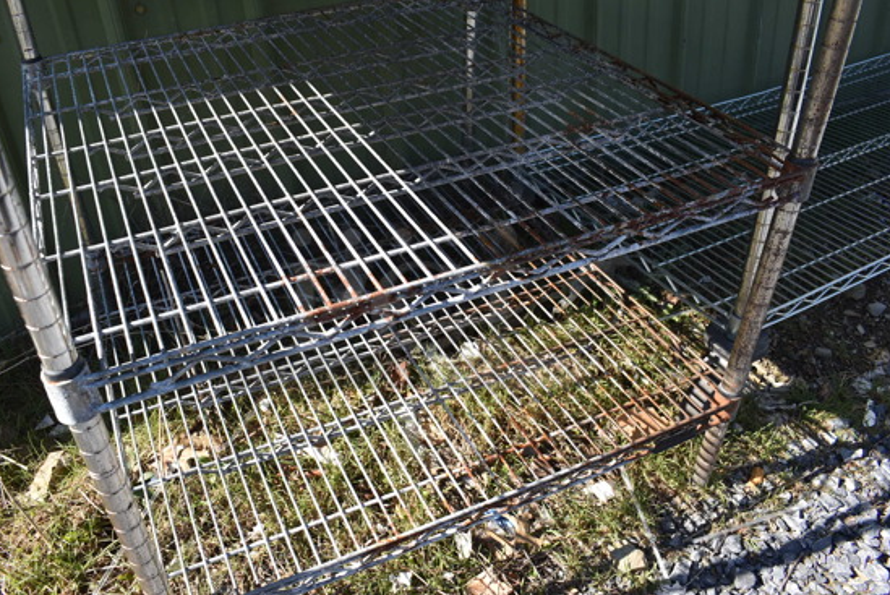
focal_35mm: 30
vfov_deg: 43.7
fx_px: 742
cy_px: 303
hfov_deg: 61.8
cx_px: 402
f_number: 7.1
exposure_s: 1/320
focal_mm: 18
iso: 200
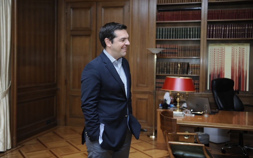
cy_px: 74
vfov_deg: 32.8
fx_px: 269
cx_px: 126
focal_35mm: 39
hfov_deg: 50.4
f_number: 2.8
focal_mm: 38
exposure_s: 1/400
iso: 2000
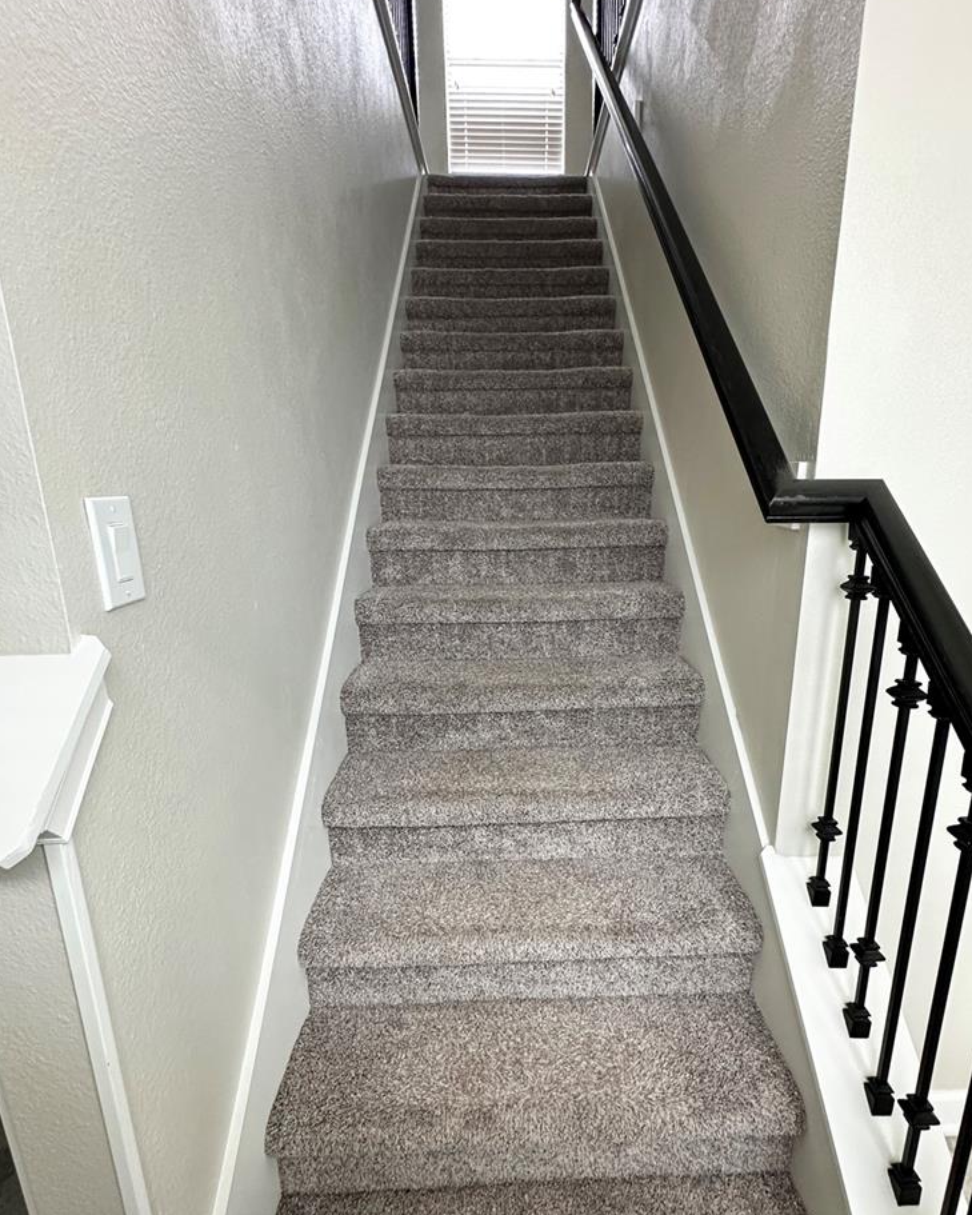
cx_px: 531
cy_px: 675
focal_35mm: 18
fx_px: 647
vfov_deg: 86.0
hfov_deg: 73.6
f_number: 2.2
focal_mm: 2.22
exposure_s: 1/71
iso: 320
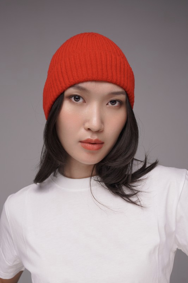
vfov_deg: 43.6
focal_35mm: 45
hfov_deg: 29.9
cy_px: 142
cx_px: 94
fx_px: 353
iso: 160
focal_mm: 30
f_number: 5
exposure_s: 1/160
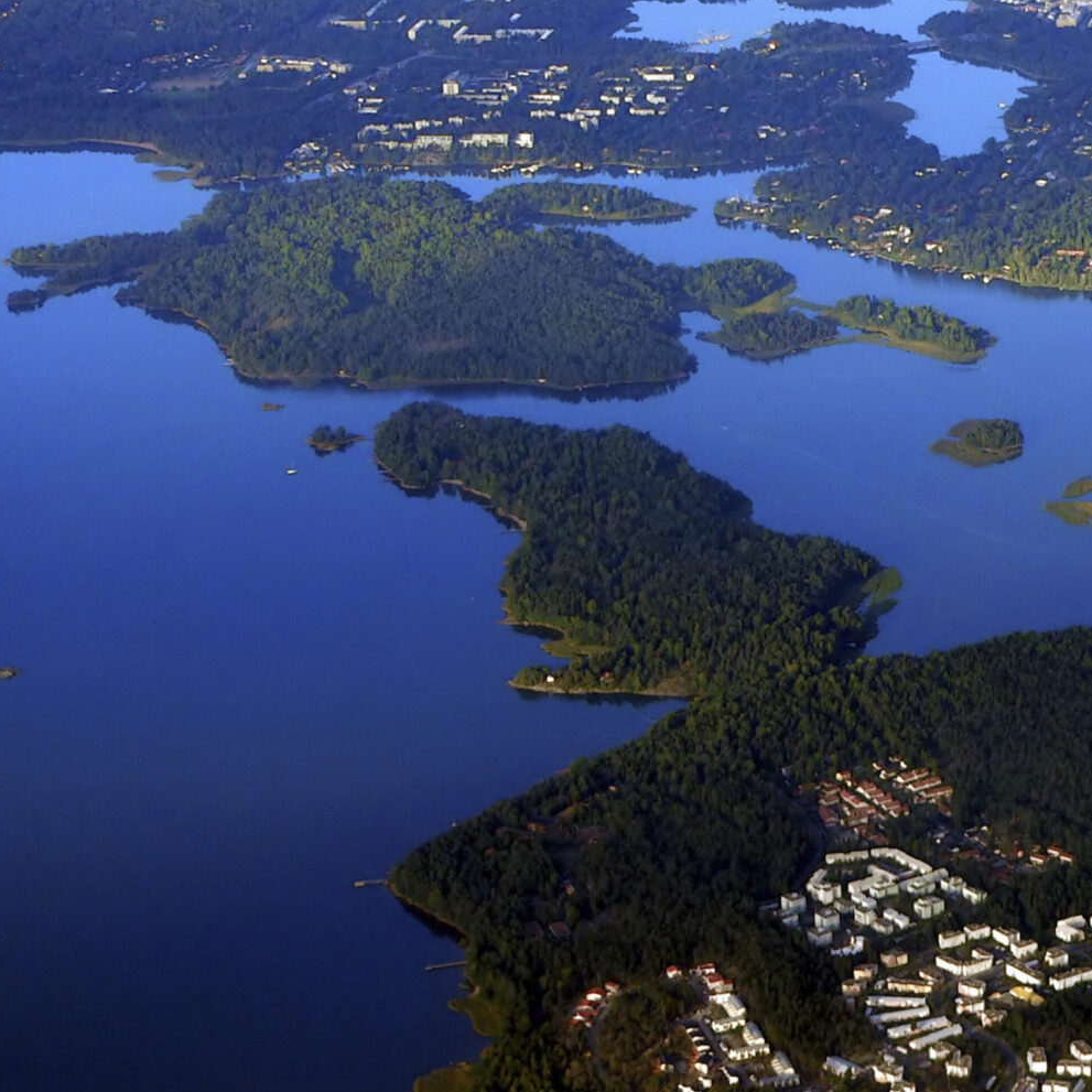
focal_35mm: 136
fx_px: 4854
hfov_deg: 12.7
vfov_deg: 12.8
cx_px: 974
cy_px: 358
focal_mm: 12.8
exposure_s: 1/250
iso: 80
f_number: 4
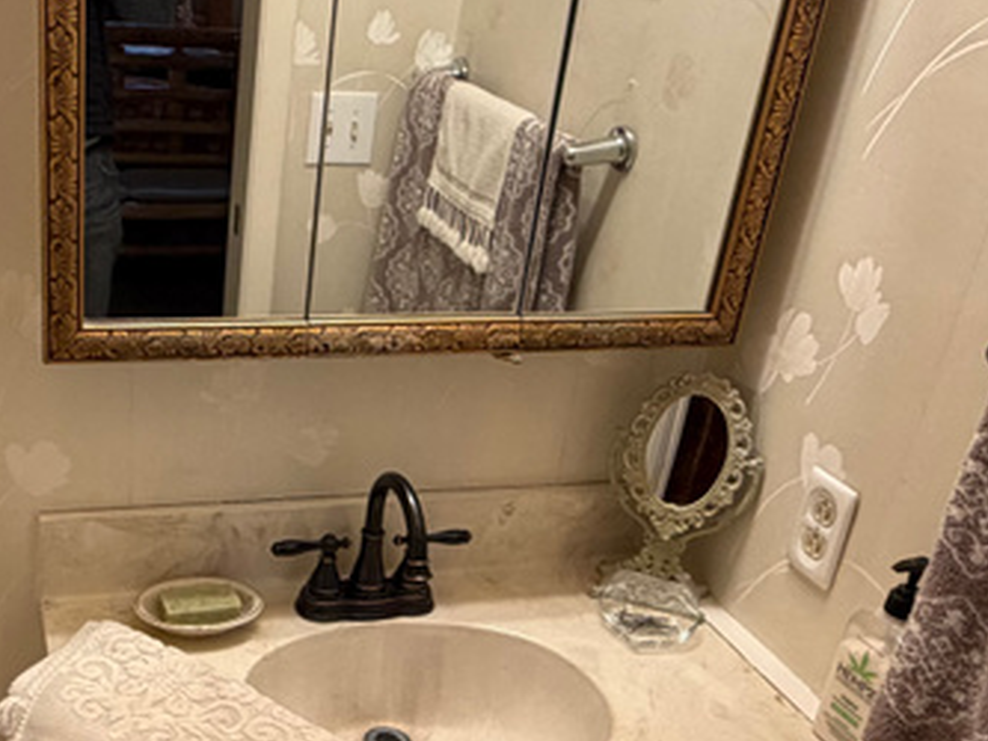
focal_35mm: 43
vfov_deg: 33.3
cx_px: 243
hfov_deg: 42.4
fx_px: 1228
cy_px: 504
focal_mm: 2.22
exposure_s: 1/120
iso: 250
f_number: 2.2
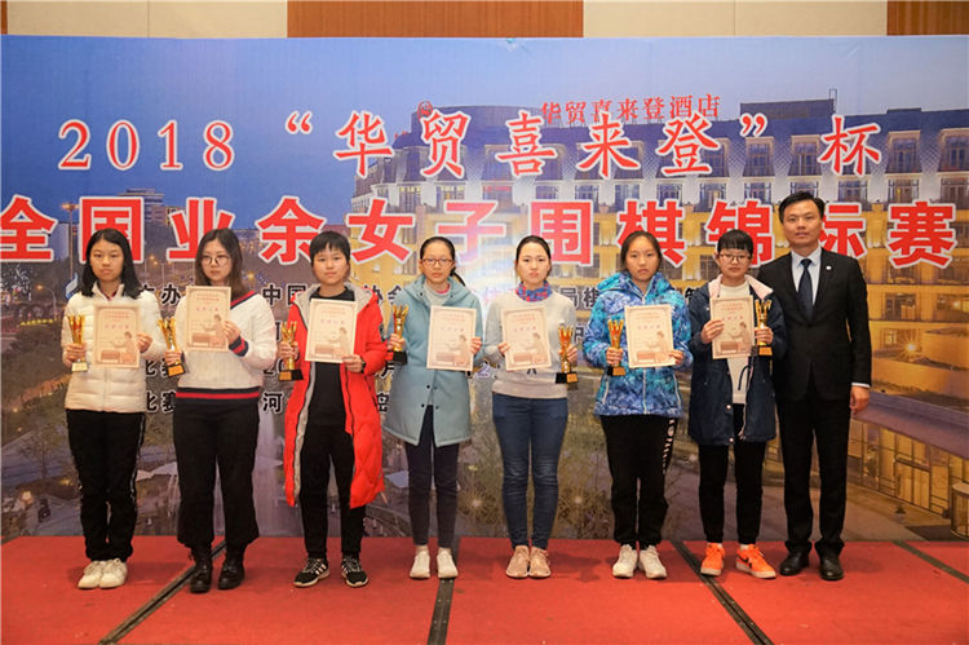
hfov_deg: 55.8
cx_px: 484
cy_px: 322
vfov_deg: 38.8
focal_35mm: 34
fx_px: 915
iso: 3200
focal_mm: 23
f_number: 4
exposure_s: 1/60
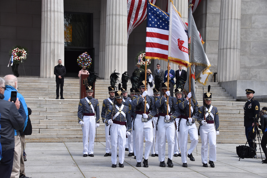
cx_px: 134
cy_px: 89
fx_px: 556
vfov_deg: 18.2
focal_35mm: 75
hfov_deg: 27.0
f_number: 8
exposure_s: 1/250
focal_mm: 50
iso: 200
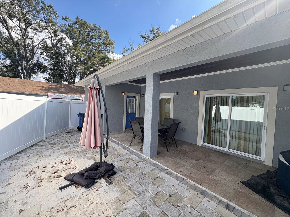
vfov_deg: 85.7
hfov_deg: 102.1
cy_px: 108
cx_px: 145
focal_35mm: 14
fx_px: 117
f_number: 2.2
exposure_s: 1/320
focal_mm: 2.22
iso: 40
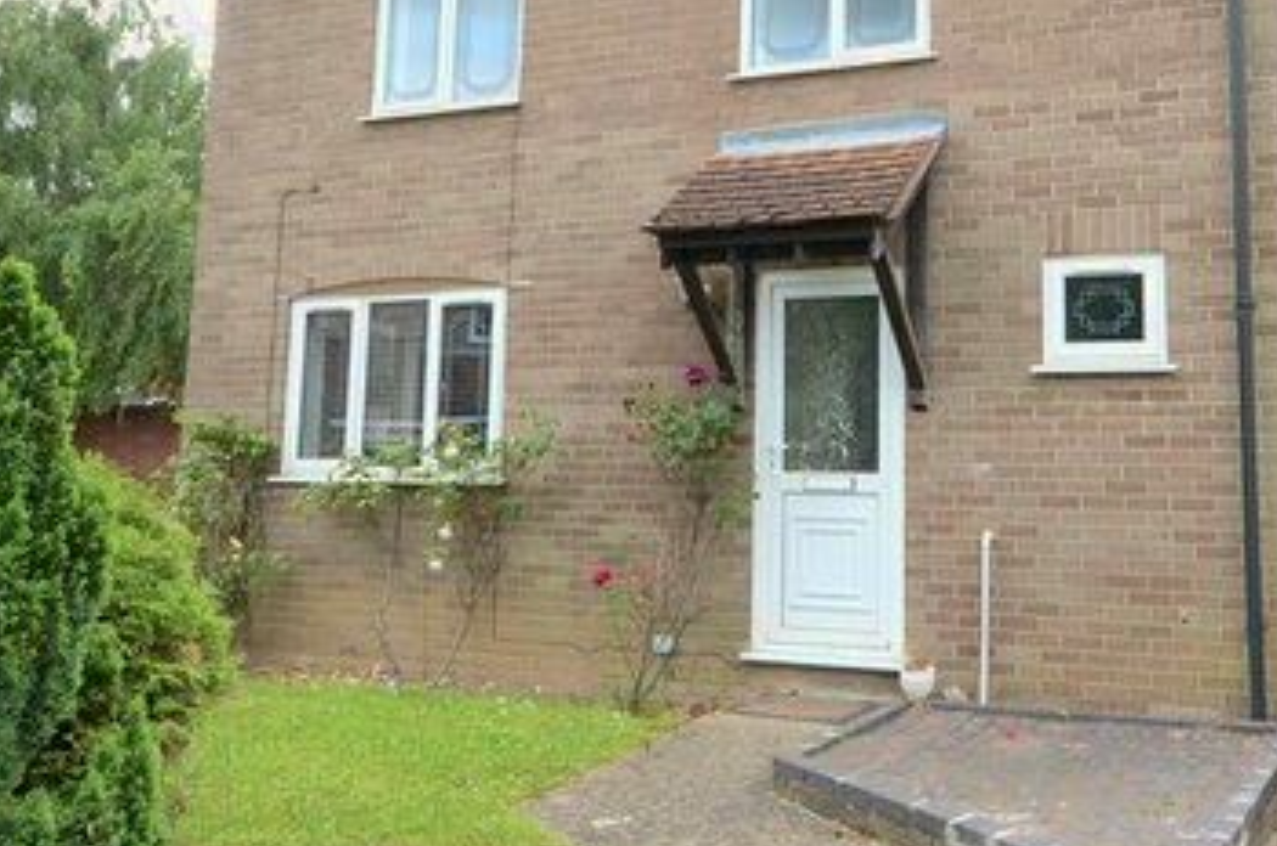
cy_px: 219
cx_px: 941
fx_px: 1381
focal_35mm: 39
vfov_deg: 33.4
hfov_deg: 47.9
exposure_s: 1/160
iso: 250
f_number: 6.3
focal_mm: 13
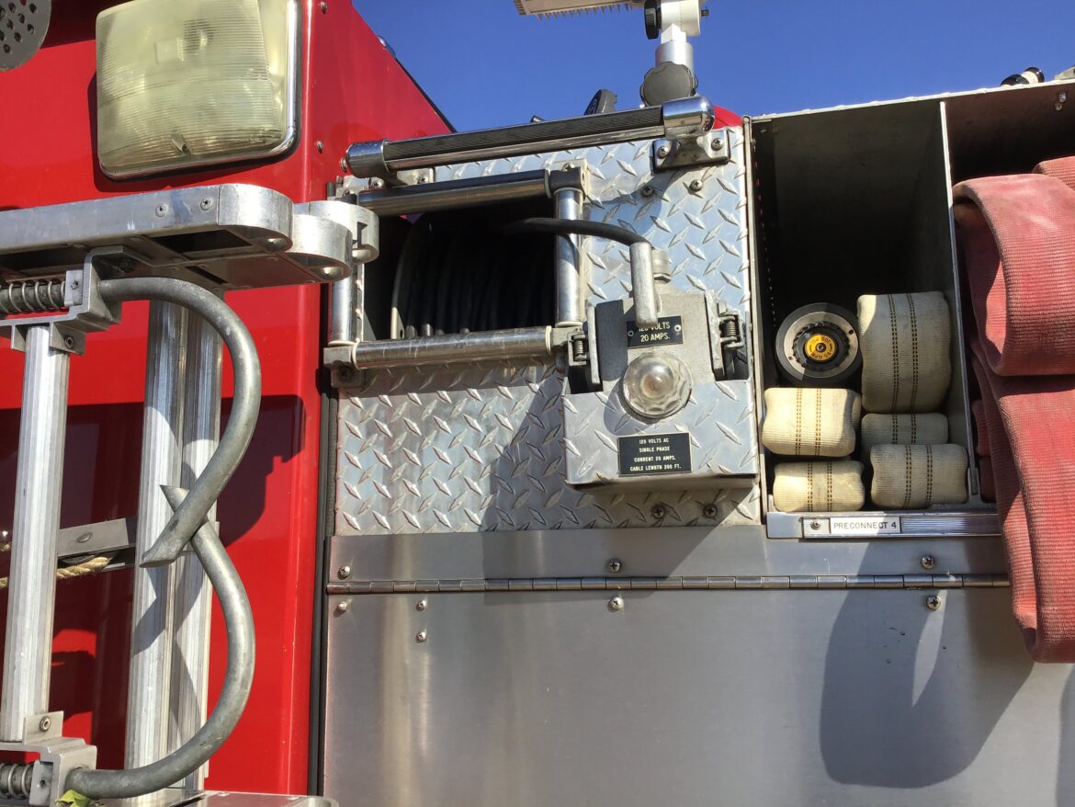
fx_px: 963
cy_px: 404
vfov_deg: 45.5
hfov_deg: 58.3
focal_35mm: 31
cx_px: 538
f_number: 2.4
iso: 25
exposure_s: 1/1253
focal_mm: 3.3
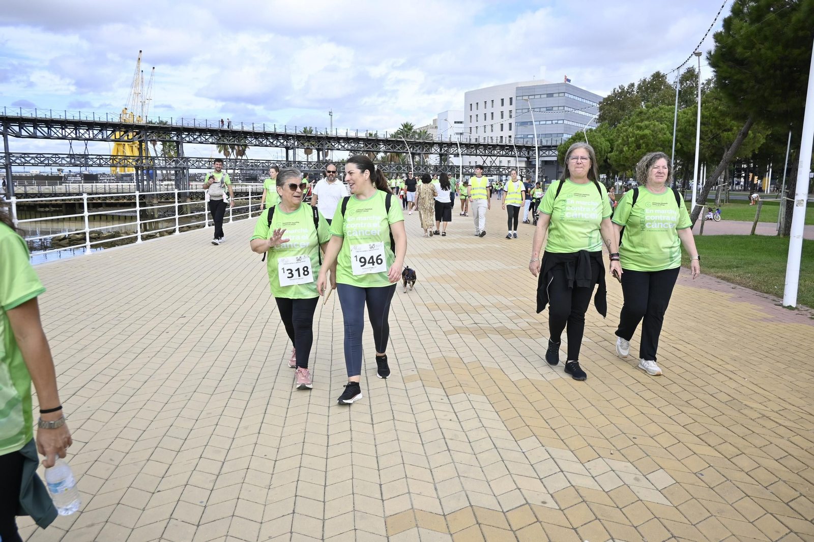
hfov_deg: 64.6
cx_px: 407
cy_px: 271
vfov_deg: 45.7
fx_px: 644
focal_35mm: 28
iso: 320
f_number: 5
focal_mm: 19
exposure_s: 1/1250
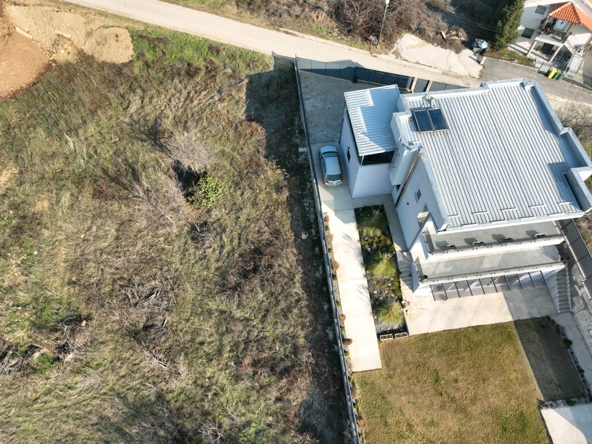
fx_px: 410
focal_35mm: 24
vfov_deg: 56.8
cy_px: 222
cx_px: 296
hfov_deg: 71.6
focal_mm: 12.29
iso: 110
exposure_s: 1/320
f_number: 2.8
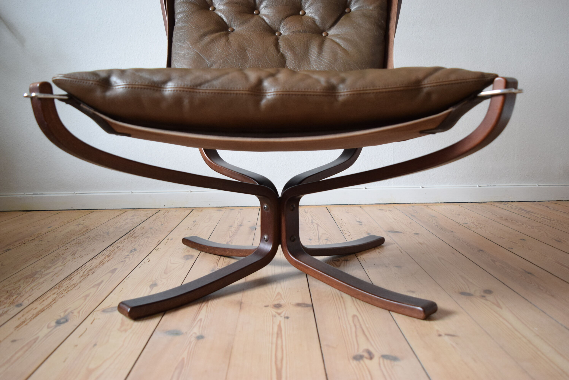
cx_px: 284
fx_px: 498
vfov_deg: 41.8
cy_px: 190
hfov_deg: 59.5
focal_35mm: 32
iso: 1600
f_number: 3.8
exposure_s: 1/100
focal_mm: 21
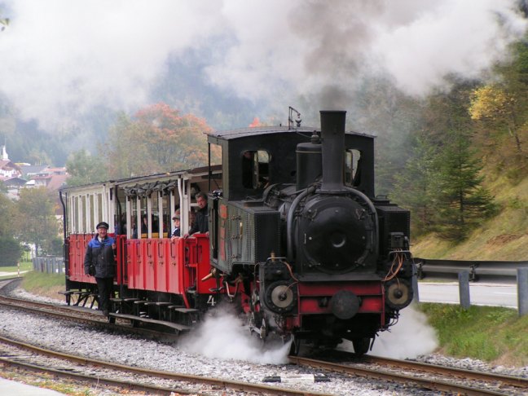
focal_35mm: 206
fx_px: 3142
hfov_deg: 9.6
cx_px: 264
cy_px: 198
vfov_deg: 7.2
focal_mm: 31.5
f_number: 4
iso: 50
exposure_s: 1/200
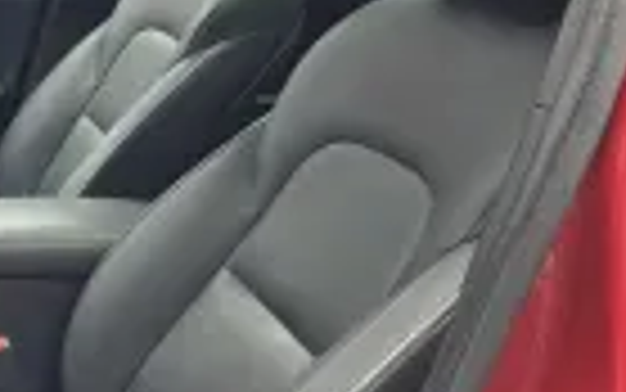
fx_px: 1075
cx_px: -176
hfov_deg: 27.4
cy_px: 311
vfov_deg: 20.4
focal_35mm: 63
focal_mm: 6.25
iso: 160
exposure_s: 1/100
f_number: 1.7
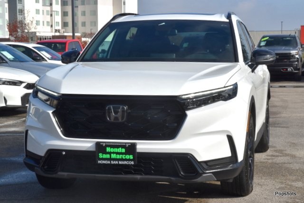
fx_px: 659
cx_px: 152
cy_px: 102
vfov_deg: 17.5
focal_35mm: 78
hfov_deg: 26.0
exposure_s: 1/500
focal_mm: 52
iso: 200
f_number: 11
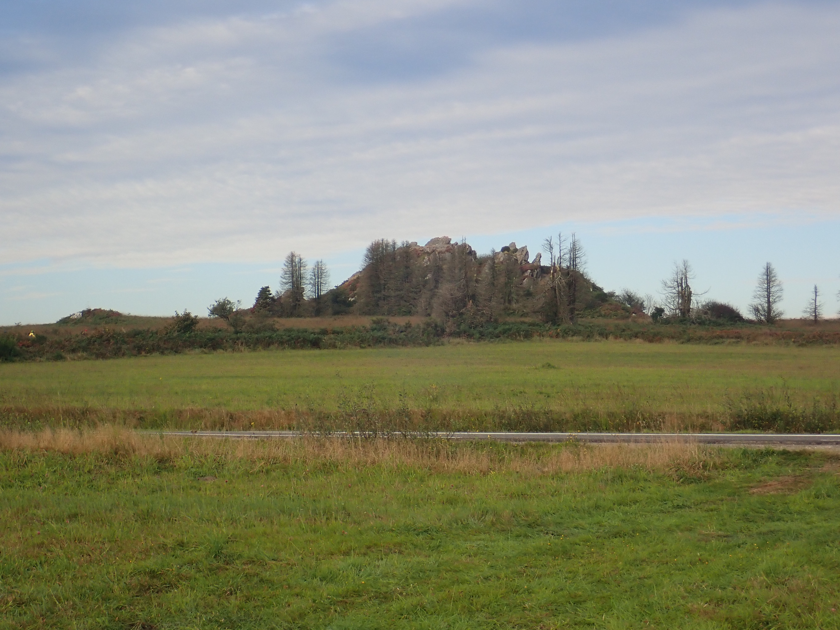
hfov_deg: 23.0
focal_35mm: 85
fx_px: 2063
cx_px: 420
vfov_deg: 17.4
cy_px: 315
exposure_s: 1/800
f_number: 4.5
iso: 200
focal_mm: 15.41
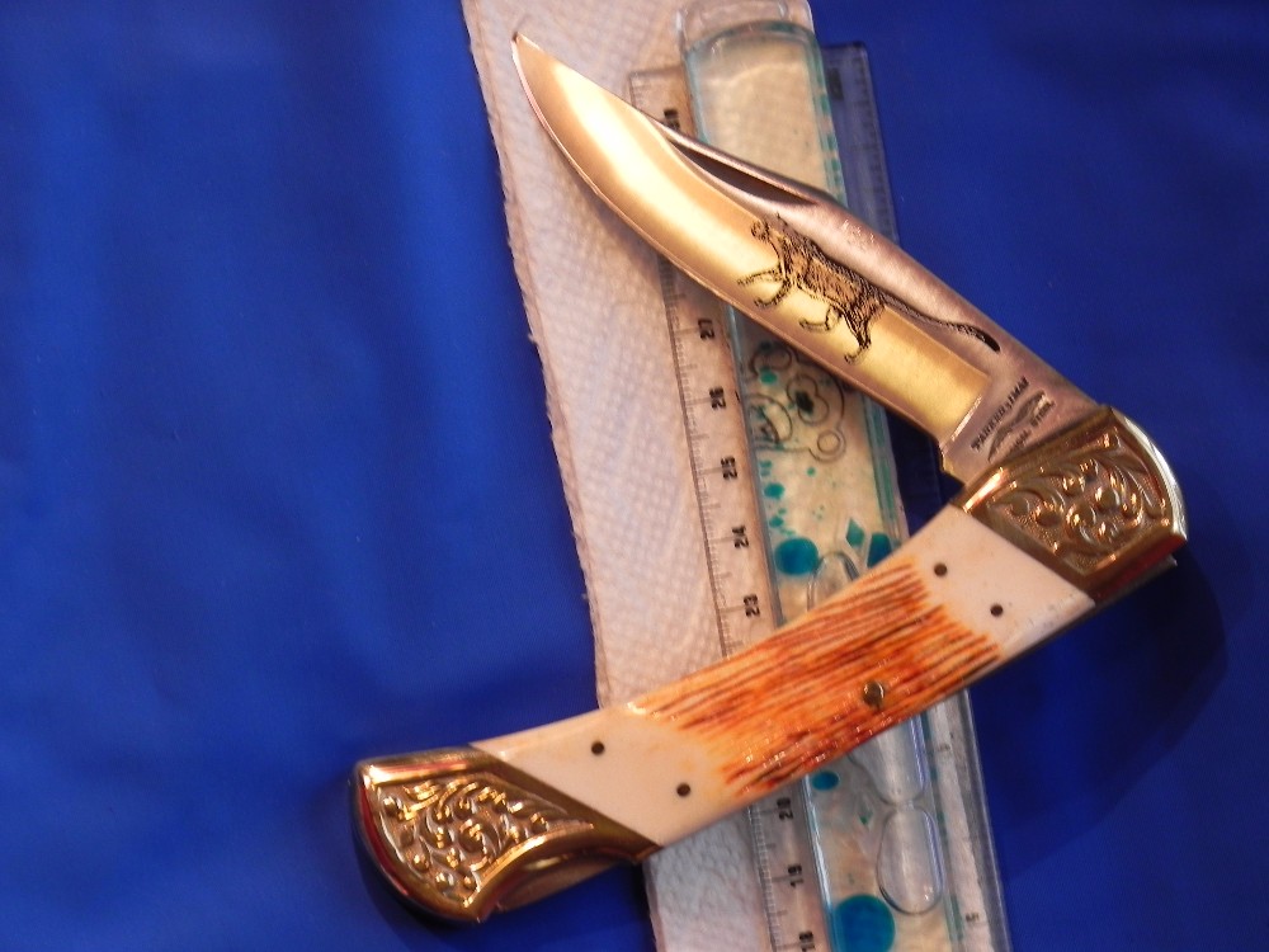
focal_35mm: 144
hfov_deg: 13.7
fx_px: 5279
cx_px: 634
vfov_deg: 10.3
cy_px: 476
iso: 160
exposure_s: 1/64.3
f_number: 4.5
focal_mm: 25.7
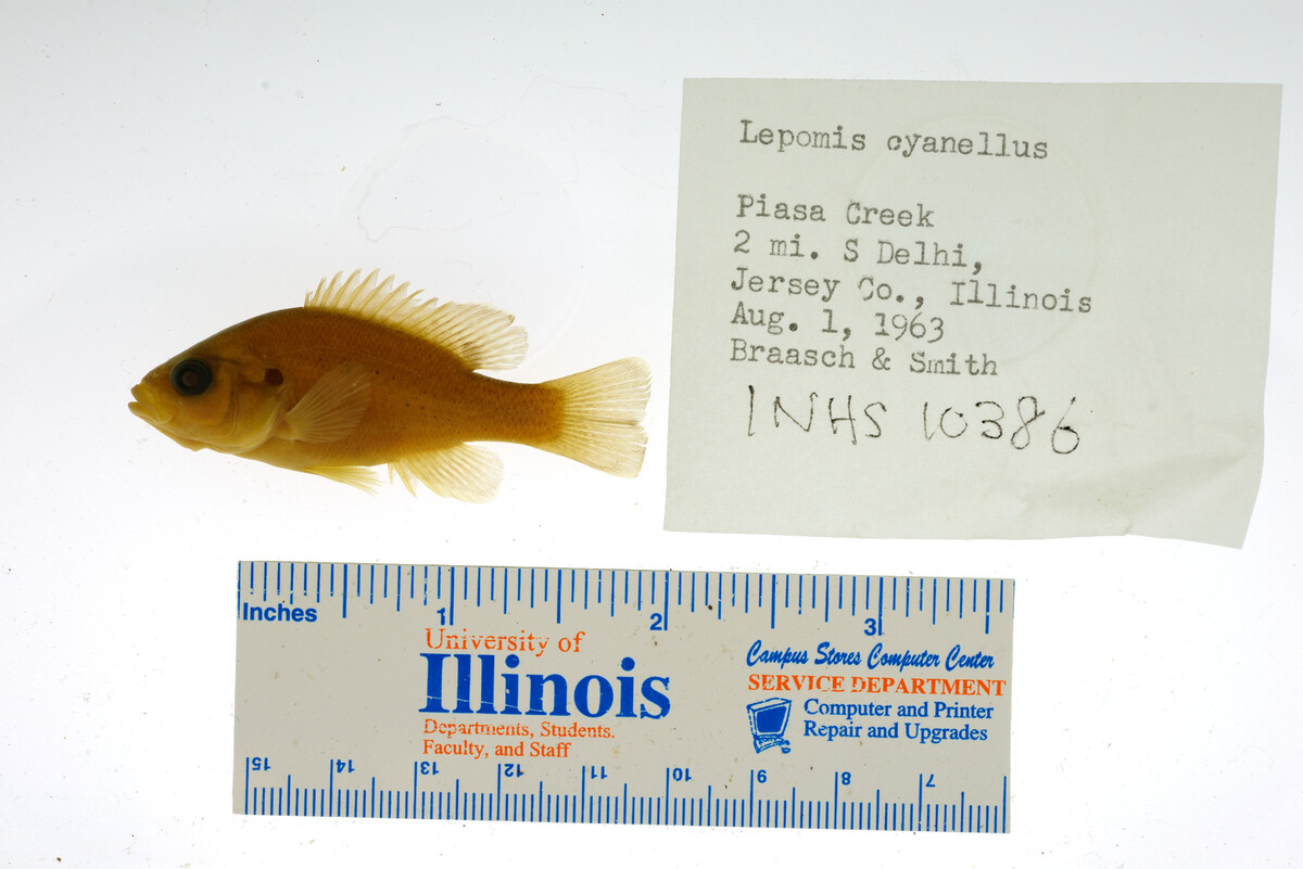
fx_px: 2172
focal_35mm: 60
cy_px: 434
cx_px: 652
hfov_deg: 33.4
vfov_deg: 22.6
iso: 100
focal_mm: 60
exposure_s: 1/200
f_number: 10
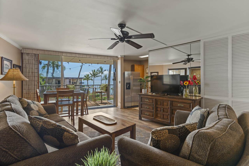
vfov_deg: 70.4
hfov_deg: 93.3
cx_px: 124
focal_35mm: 17
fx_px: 118
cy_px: 83
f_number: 8
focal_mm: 17
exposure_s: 1/3
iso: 100
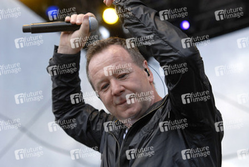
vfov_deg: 13.1
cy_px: 84
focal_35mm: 105
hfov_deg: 19.4
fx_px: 727
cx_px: 124
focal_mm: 70
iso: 400
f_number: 4
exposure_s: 1/250
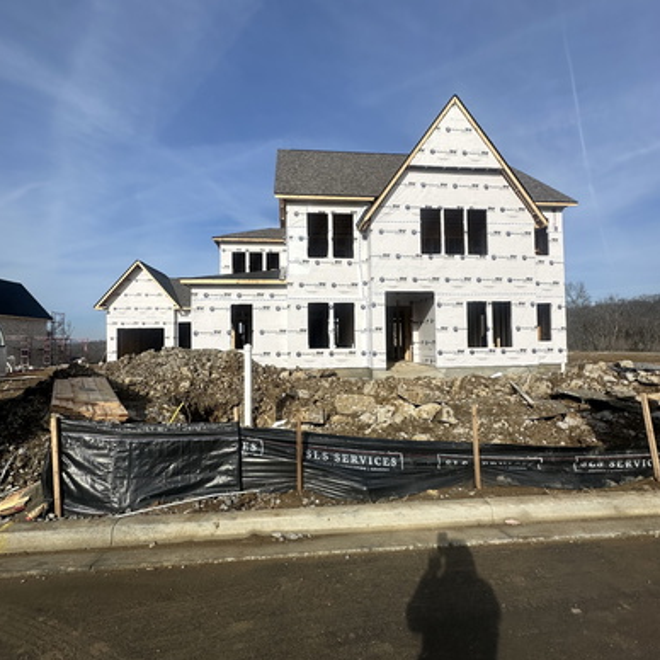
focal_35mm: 17
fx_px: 367
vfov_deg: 84.0
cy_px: 331
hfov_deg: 84.0
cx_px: 330
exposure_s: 1/5051
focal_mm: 2.22
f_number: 2.2
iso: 50
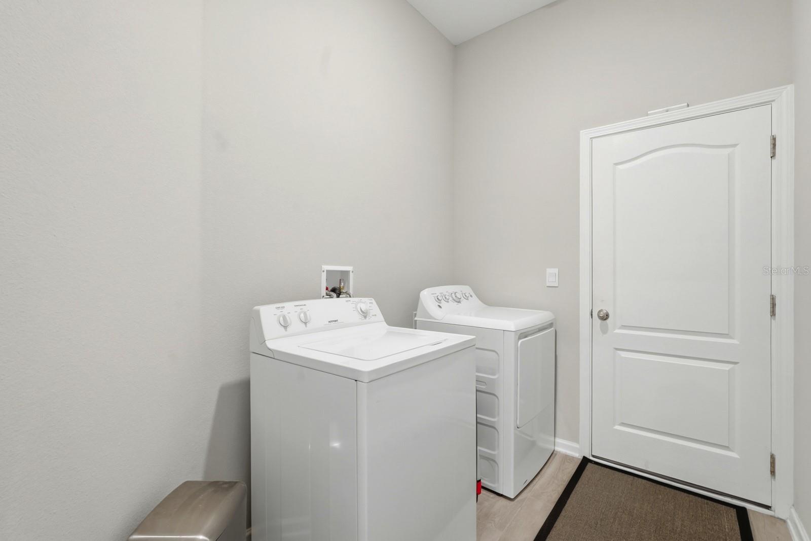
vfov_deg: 73.8
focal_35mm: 16
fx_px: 360
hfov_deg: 96.7
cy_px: 270
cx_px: 406
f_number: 8
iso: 2500
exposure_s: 1/640
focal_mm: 16
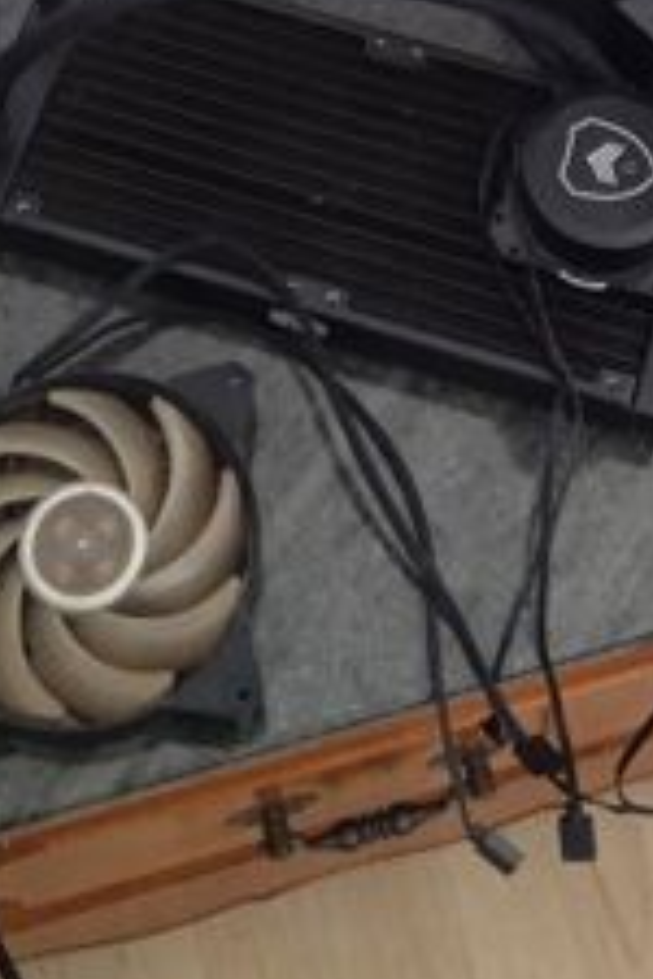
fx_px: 2258
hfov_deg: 16.4
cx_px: 461
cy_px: -205
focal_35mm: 83
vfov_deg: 22.5
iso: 1023
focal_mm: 3.43
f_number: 2.2
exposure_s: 1/20
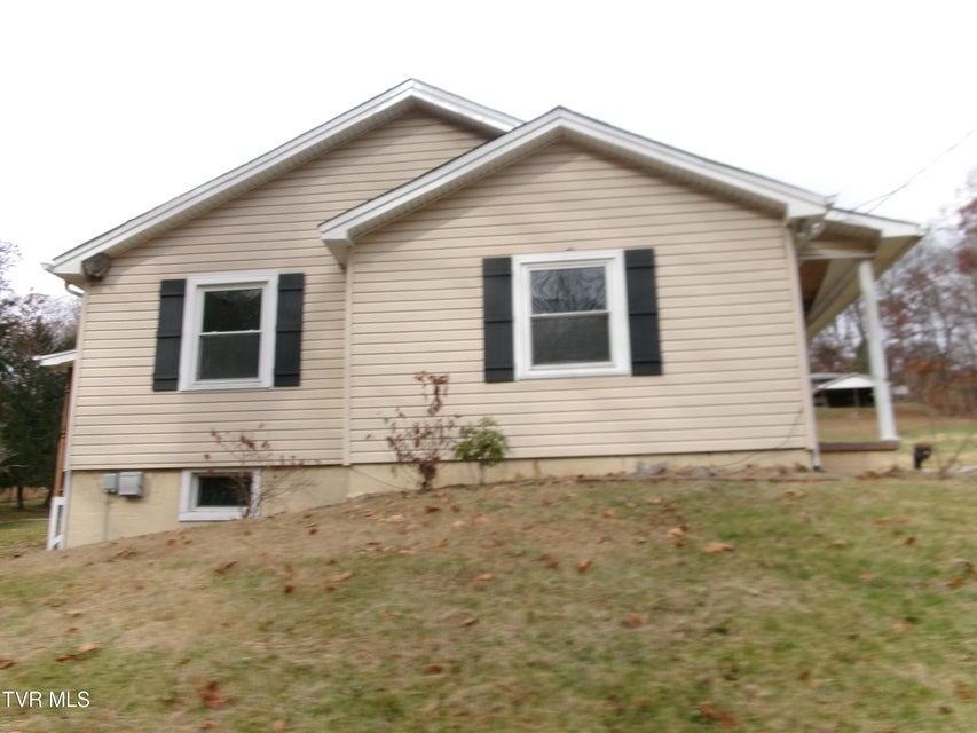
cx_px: 488
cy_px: 366
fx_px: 790
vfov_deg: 49.8
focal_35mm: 28
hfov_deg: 63.4
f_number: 10.8
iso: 100
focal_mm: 5.1
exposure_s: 1/70
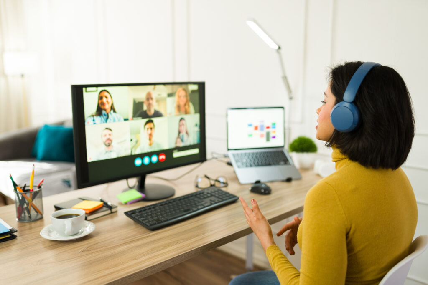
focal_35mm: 35
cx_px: 214
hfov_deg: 54.4
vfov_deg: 37.9
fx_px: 416
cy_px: 142
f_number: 1.8
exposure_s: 1/160
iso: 400
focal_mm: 35
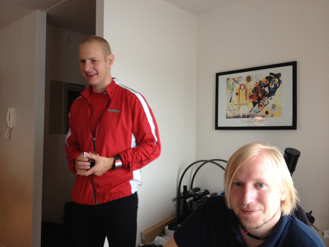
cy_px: 124
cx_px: 164
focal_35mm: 35
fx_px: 333
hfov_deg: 52.6
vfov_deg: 40.7
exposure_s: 1/20
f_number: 2.4
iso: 160
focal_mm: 4.28
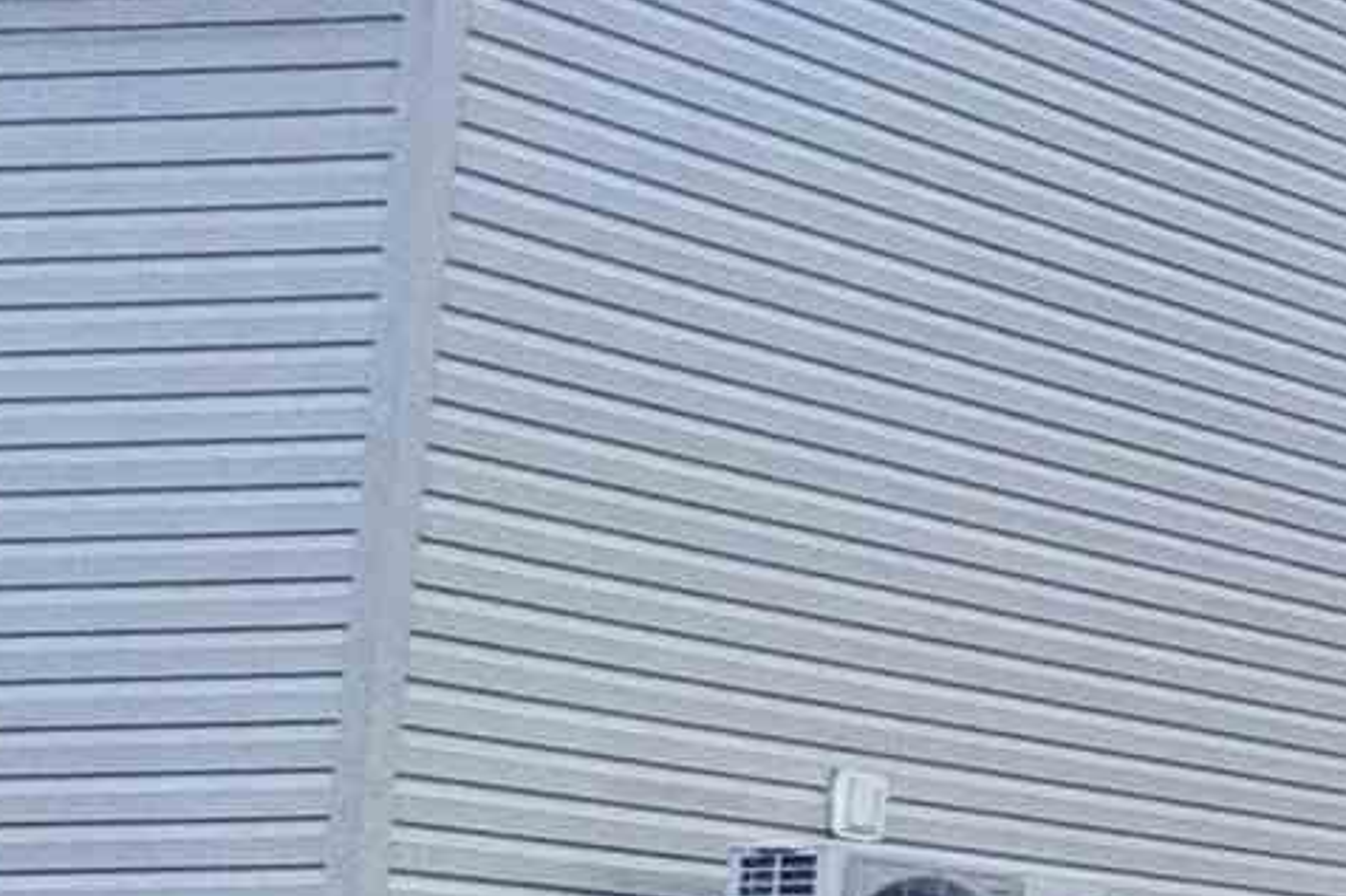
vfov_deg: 14.3
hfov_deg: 11.5
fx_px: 3513
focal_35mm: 94
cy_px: 936
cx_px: 4030
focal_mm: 2.22
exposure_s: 1/508
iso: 40
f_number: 2.2
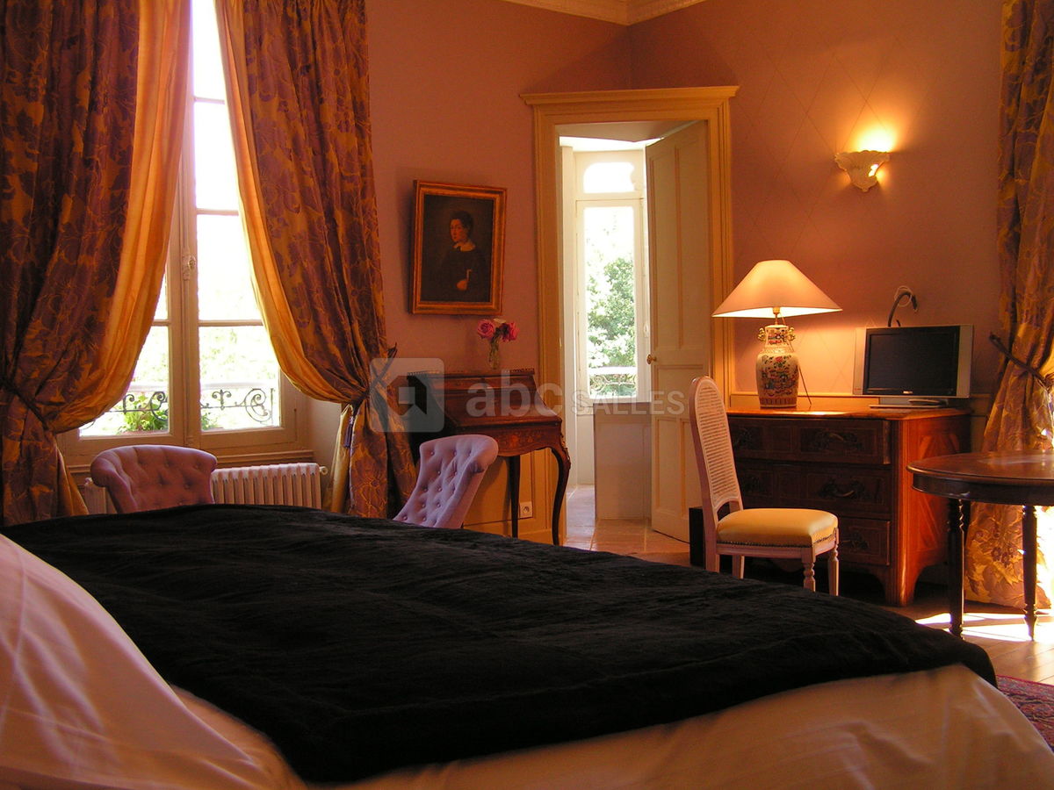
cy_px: 395
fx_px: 1157
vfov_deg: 37.7
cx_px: 527
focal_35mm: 38
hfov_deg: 49.0
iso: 80
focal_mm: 6.3
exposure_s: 1/50
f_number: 2.8
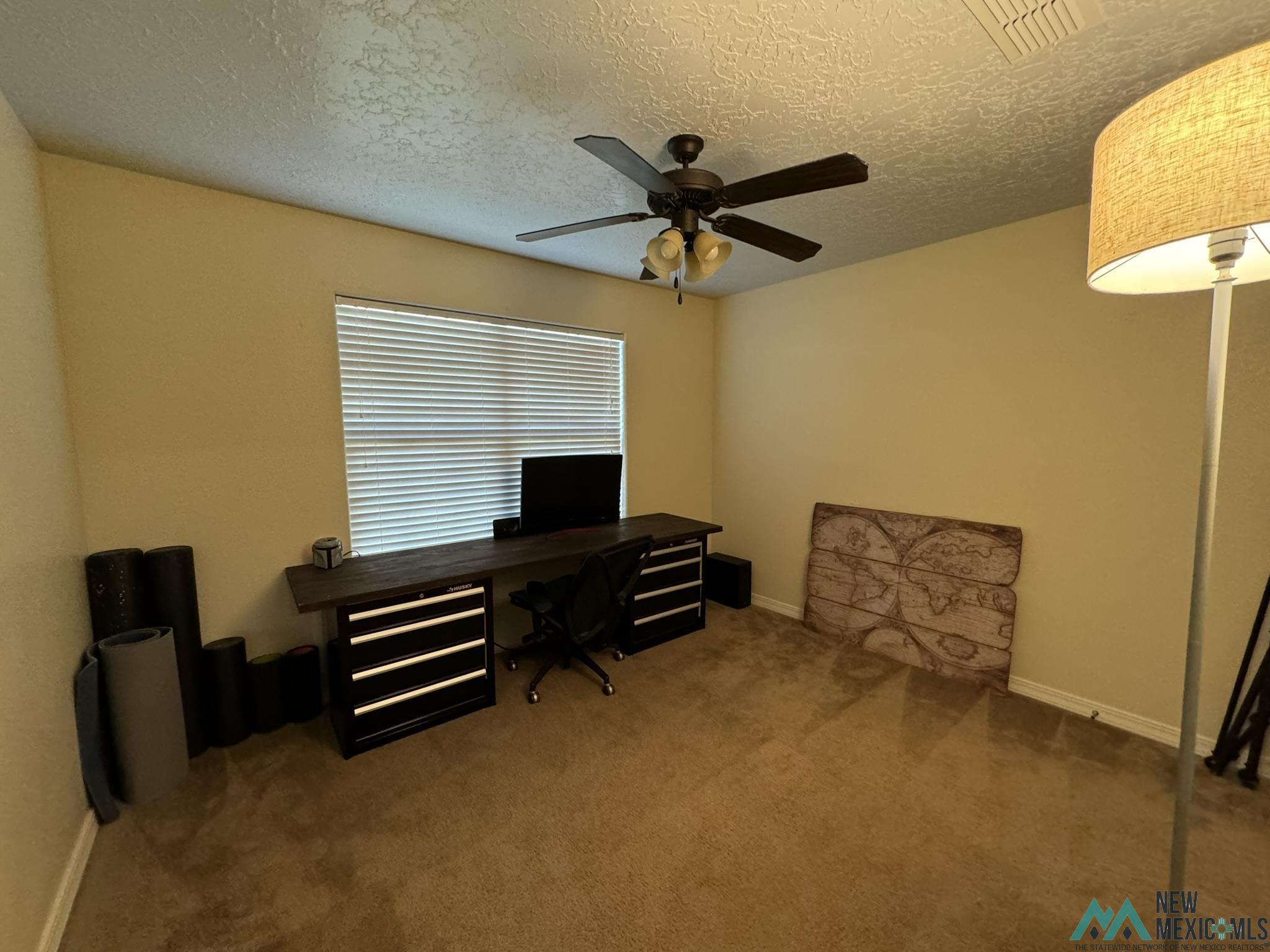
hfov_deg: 102.1
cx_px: 635
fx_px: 514
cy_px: 476
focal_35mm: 14
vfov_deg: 85.7
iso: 500
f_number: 2.2
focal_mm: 2.22
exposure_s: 1/60
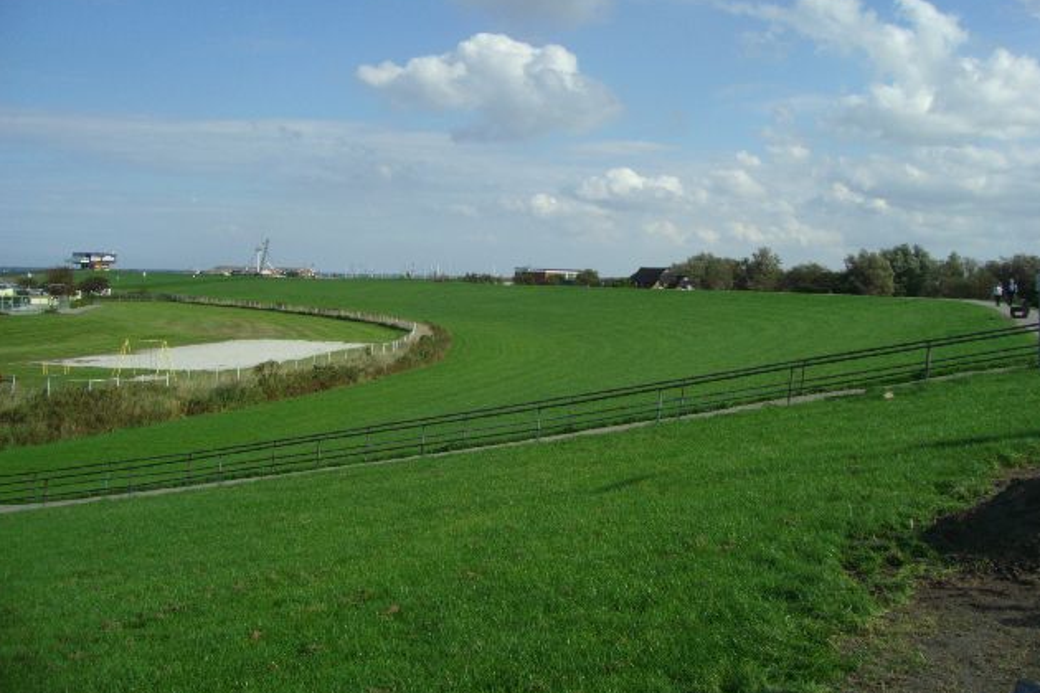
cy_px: 322
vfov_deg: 35.9
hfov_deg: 51.9
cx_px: 523
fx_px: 1069
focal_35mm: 37
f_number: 4.8
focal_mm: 5.8
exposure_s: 1/588
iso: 64
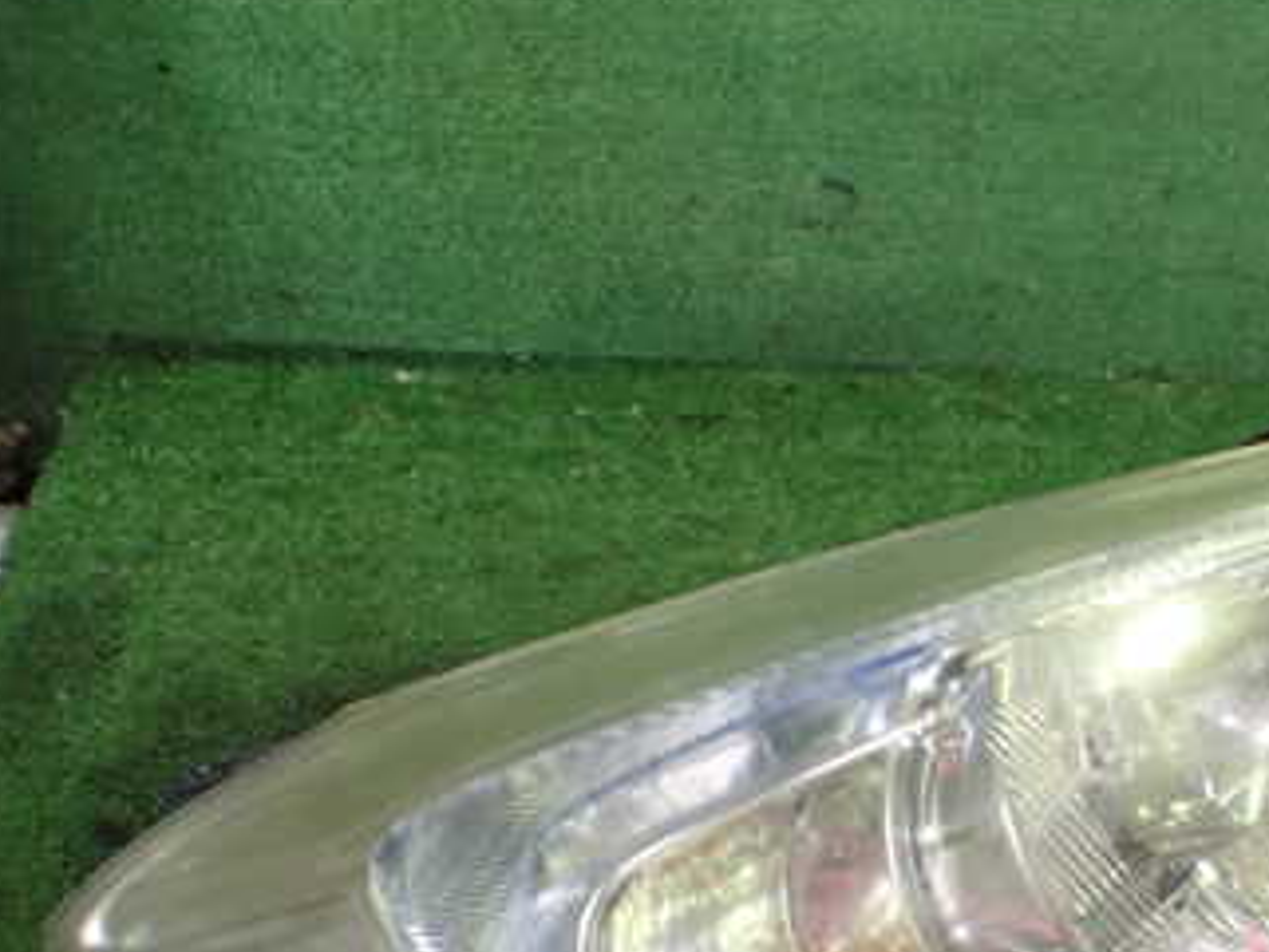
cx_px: 1154
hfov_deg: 32.5
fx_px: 2054
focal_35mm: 56
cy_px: 735
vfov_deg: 25.7
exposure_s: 1/100
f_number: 2.3
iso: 800
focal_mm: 5.4
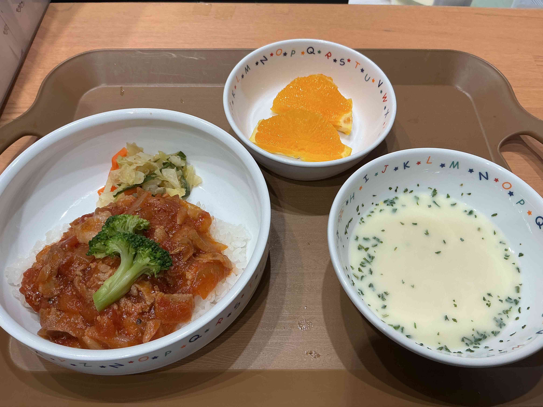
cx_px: 272
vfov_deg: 48.2
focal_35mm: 29
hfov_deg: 61.7
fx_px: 455
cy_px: 204
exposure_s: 1/120
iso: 40
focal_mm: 3
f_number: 1.8
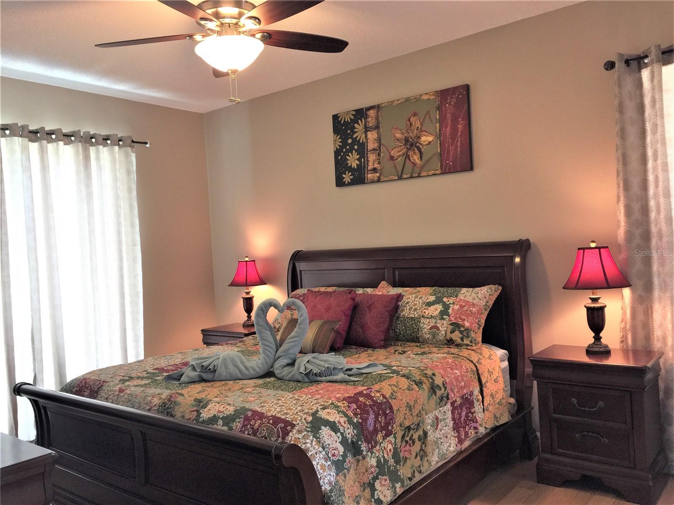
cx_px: 337
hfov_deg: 61.7
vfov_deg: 48.2
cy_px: 252
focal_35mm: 29
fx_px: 565
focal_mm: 4.15
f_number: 2.2
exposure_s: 1/15
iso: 40
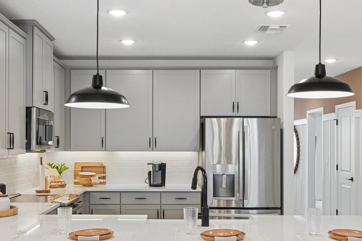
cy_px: 150
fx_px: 483
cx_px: 164
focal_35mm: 48
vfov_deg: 28.0
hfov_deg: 41.1
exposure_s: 1/20
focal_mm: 24
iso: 500
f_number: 10
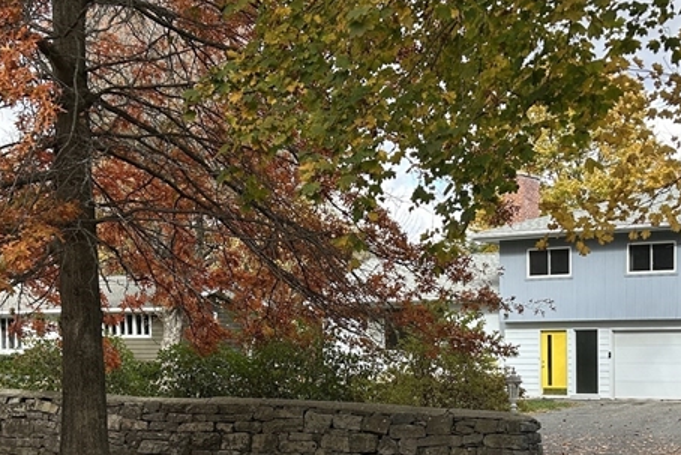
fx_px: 1154
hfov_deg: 32.8
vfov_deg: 22.0
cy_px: 371
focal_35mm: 61
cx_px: 406
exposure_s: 1/654
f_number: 1.5
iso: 50
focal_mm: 5.7
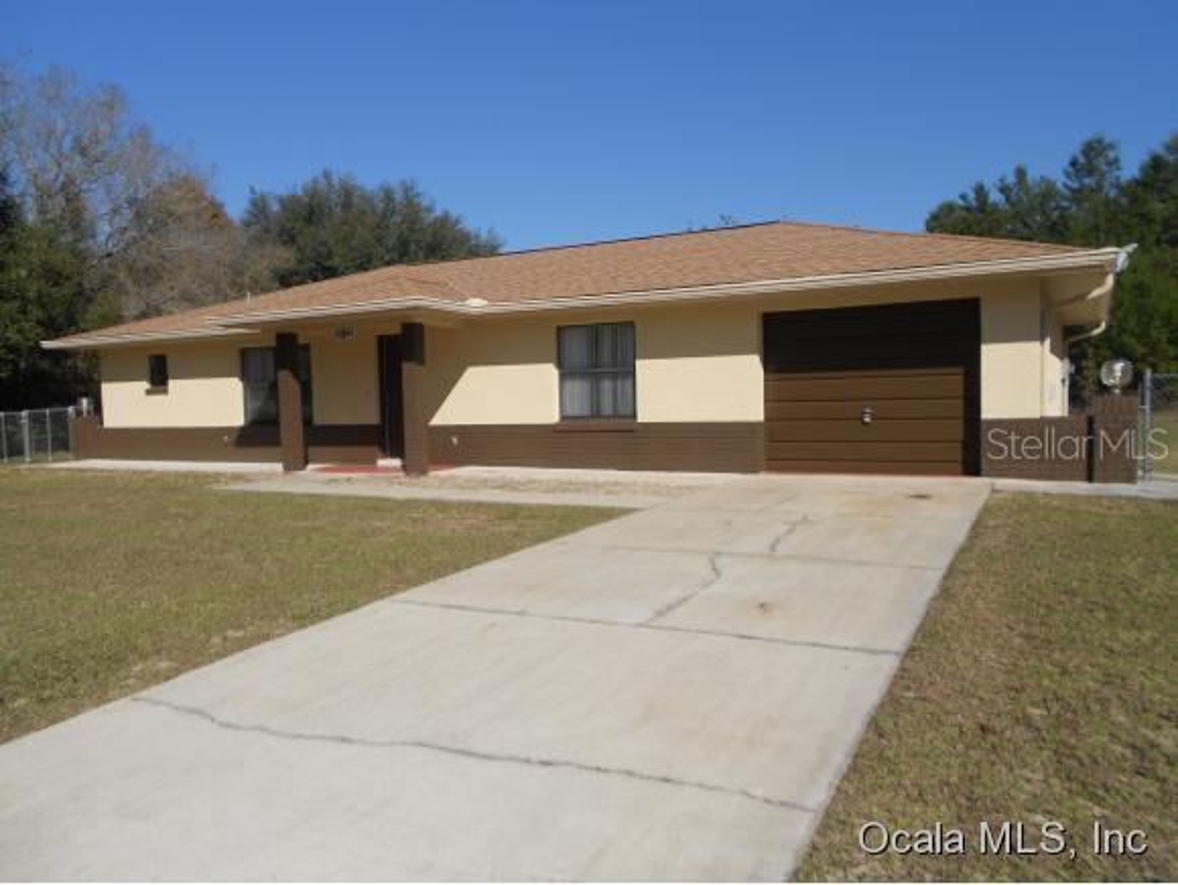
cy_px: 442
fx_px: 886
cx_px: 589
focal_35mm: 26
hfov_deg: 67.3
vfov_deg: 53.1
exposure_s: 1/250
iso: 80
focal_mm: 4.6
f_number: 8
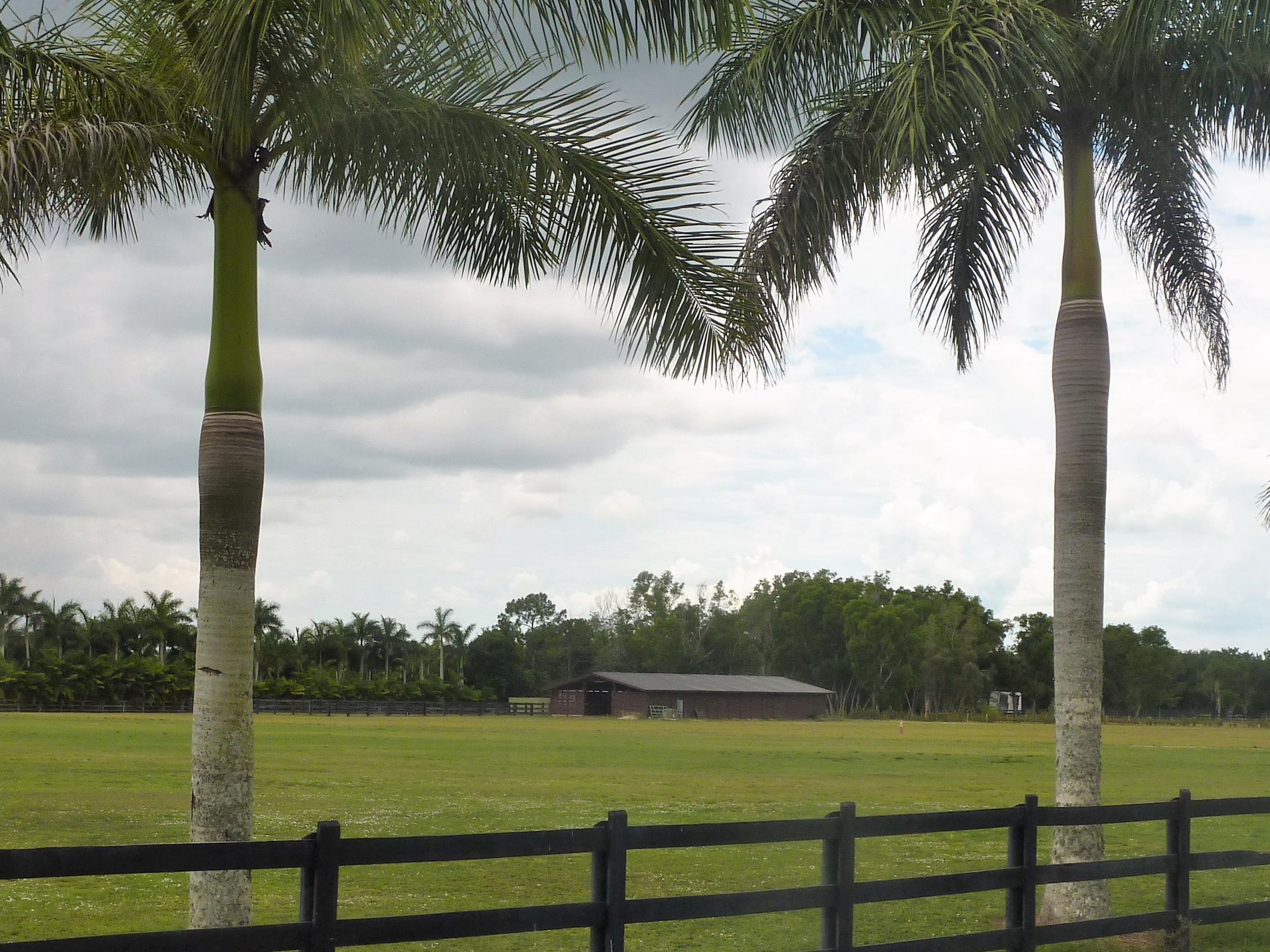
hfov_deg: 29.4
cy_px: 598
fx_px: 2421
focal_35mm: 66
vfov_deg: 22.2
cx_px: 570
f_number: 5
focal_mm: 7.9
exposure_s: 1/400
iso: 80
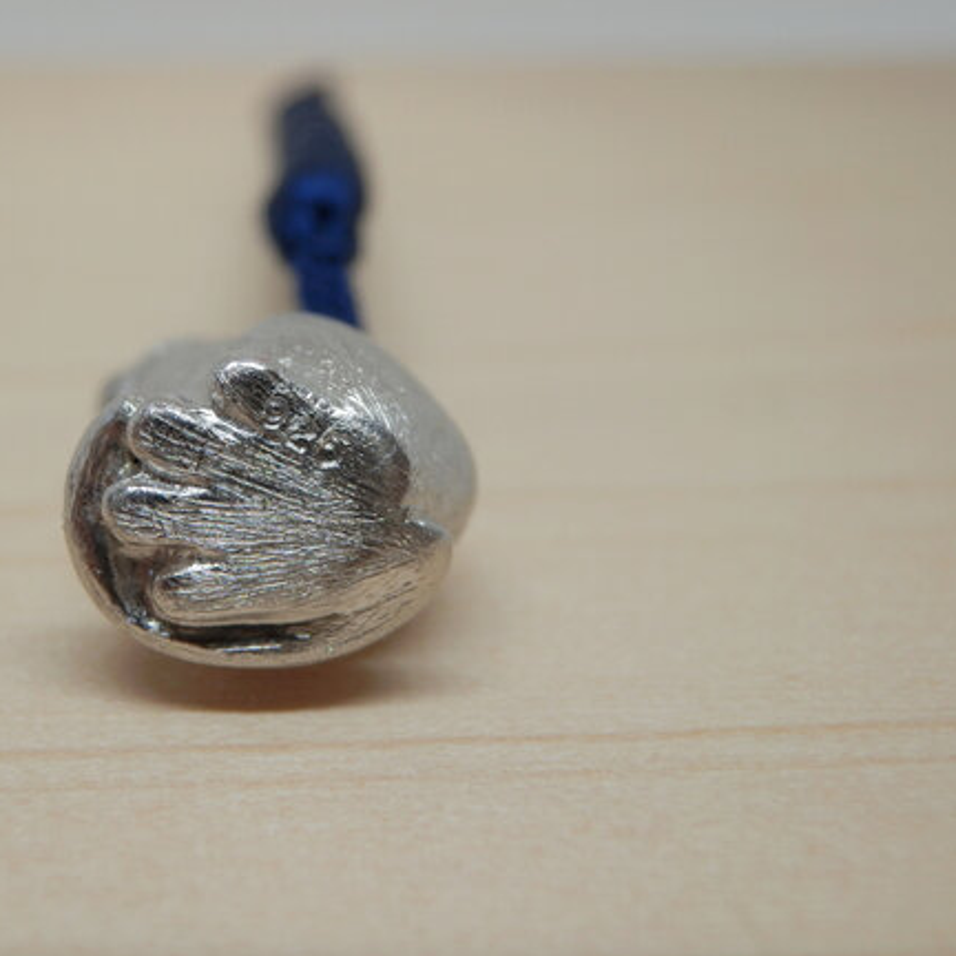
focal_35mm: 55
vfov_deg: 31.1
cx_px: 277
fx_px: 1718
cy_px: 434
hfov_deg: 30.7
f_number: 4
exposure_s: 1/60
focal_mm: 7.4
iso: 80
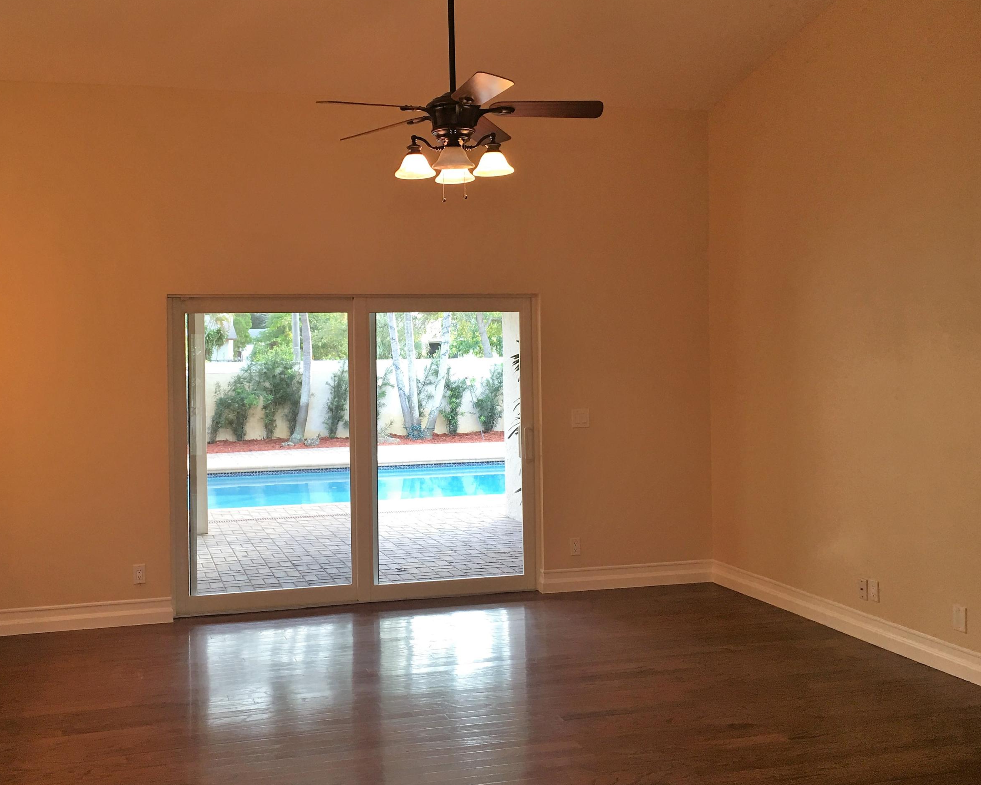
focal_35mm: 36
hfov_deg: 50.1
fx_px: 1045
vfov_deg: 41.1
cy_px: 369
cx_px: 413
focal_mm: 4.15
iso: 32
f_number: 2.2
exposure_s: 1/30
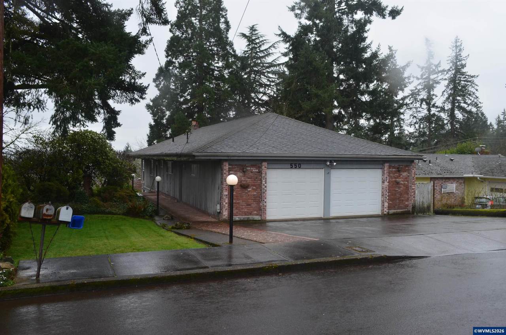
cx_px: 253
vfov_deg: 43.4
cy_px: 168
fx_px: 421
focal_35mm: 30
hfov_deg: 62.0
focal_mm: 20
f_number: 9
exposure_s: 1/160
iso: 400
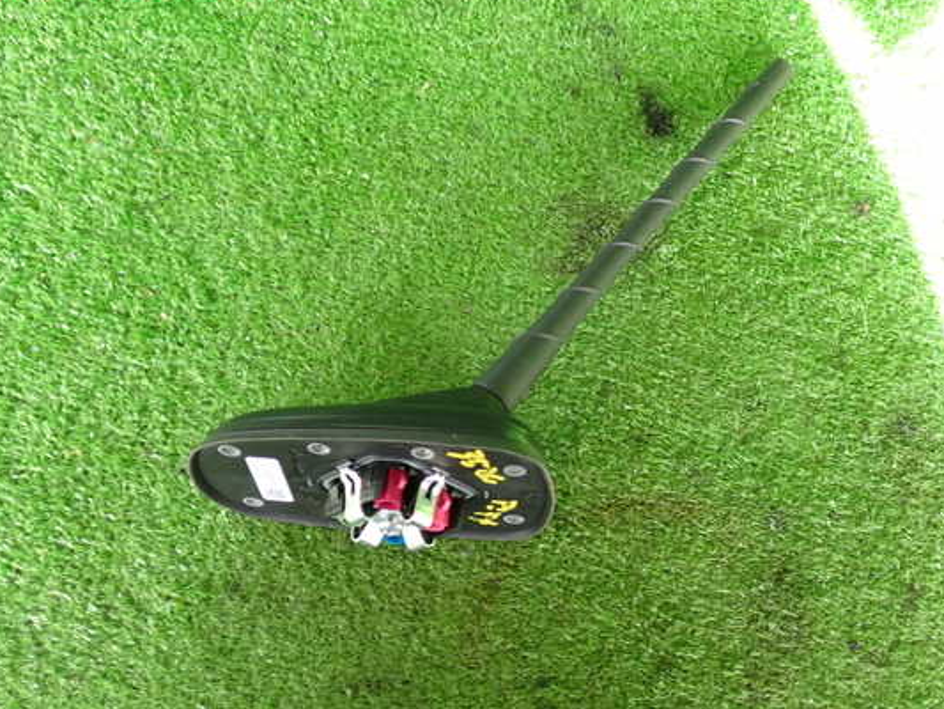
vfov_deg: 39.7
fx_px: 982
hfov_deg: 51.3
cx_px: 494
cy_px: 358
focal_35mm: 36
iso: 200
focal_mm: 5.79
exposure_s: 1/60
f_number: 2.4
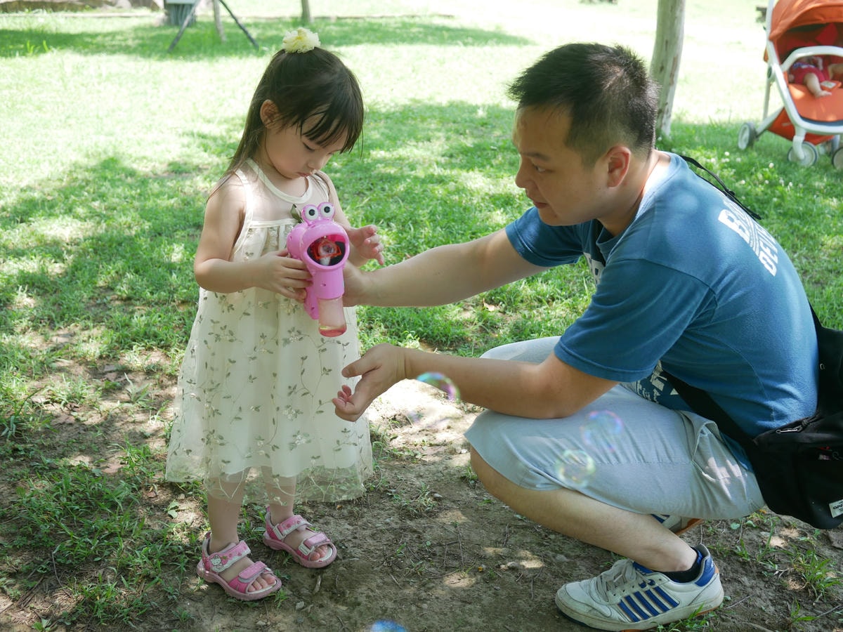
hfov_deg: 46.8
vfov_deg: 36.0
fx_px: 974
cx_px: 422
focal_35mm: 40
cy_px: 316
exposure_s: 1/320
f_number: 2.8
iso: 200
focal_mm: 20
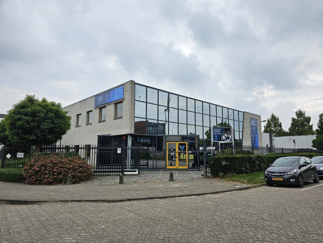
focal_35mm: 23
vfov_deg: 58.9
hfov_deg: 73.9
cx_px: 162
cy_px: 122
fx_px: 215
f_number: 1.7
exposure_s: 1/2000
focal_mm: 6.3
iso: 32
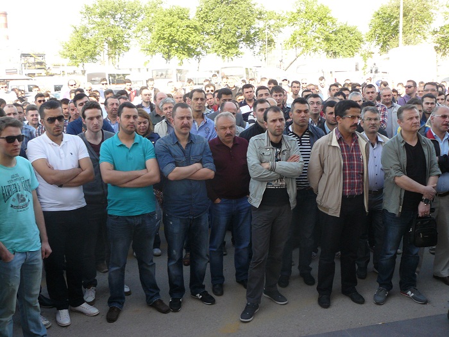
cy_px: 168
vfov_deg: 39.7
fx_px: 467
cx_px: 224
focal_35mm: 36
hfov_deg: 51.4
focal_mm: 6
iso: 100
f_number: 4
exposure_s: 1/125
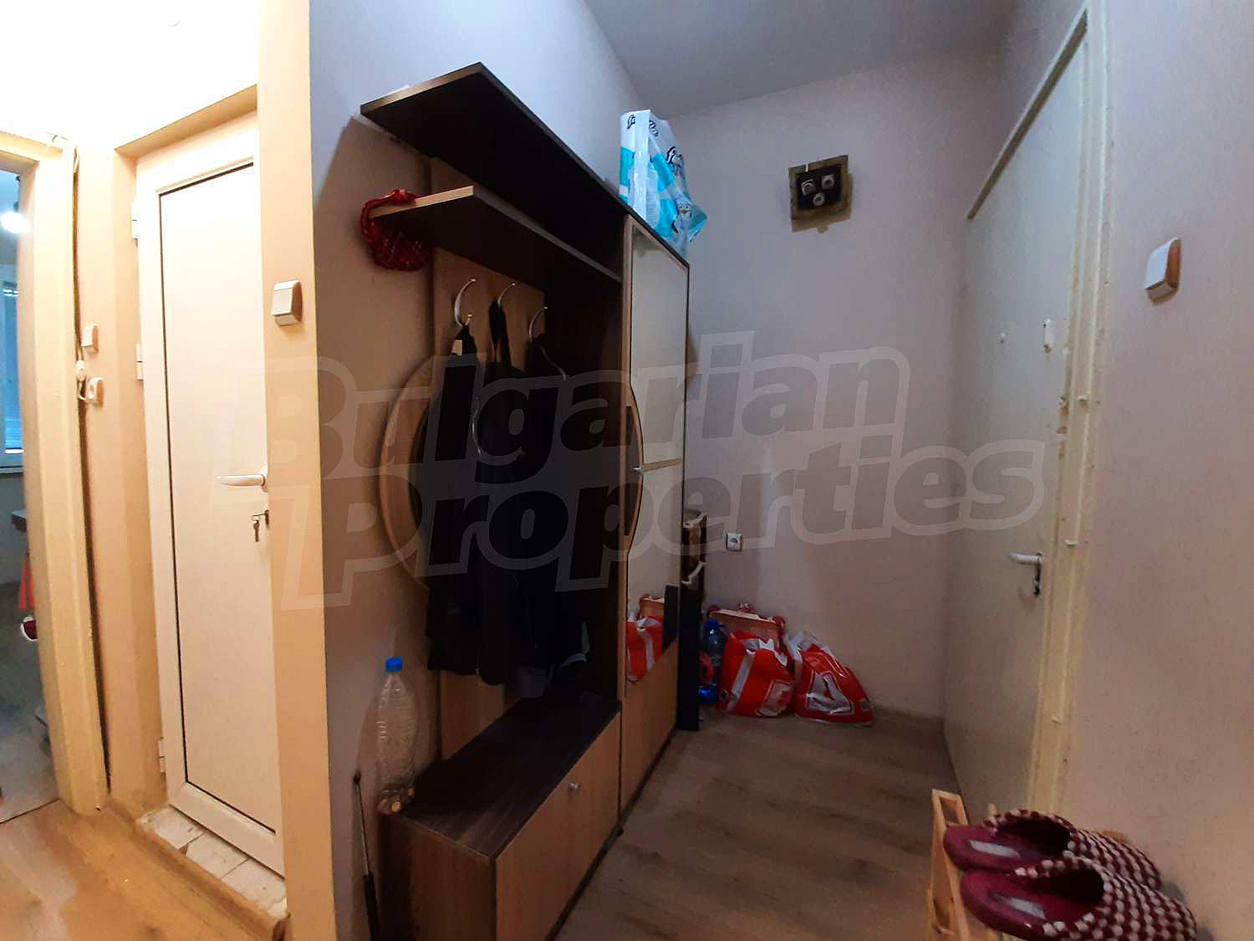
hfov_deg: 106.2
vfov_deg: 89.9
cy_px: 470
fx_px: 471
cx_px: 627
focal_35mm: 13
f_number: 2.2
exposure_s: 1/25
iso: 200
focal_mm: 1.42
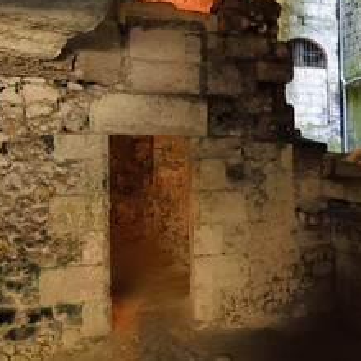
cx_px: 308
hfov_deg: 40.4
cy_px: 154
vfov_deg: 42.7
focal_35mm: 39
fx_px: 460
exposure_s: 1/20
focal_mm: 24
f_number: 10
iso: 4000
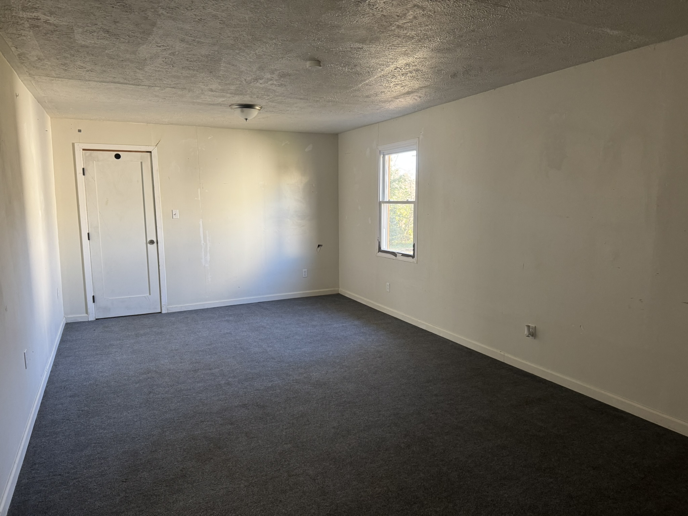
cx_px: 344
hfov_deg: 71.6
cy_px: 258
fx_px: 477
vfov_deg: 56.8
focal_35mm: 24
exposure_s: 1/60
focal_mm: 6.76
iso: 250
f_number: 1.78
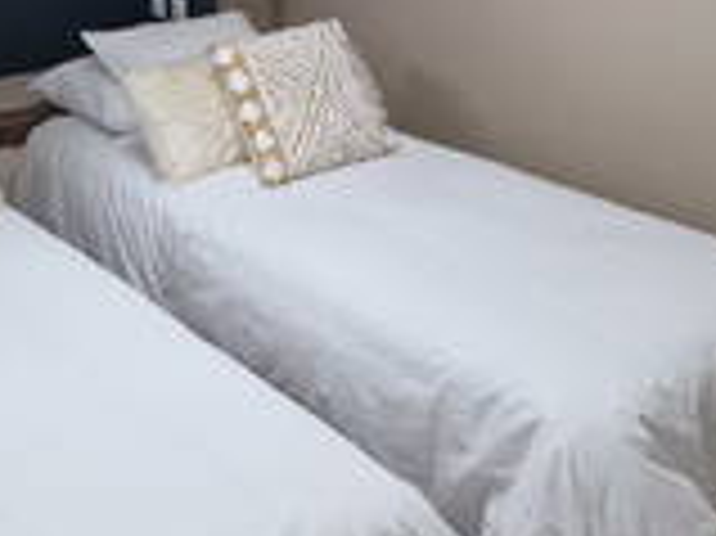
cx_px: 261
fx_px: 1075
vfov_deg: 27.5
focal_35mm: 52
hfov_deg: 36.6
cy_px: 122
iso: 200
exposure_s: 1/100
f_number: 1.8
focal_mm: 6.4
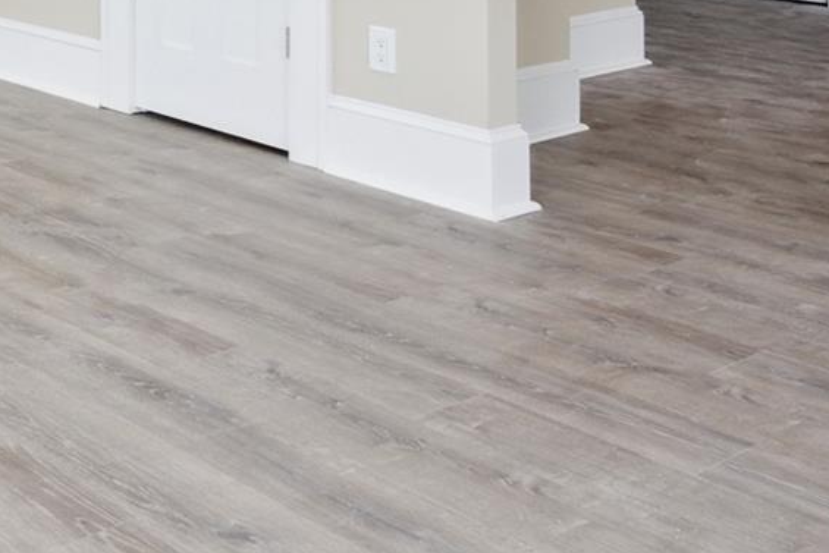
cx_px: -308
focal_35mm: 58
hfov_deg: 27.4
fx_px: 1336
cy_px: -228
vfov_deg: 20.6
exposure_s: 1/80
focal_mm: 16
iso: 400
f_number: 5.6
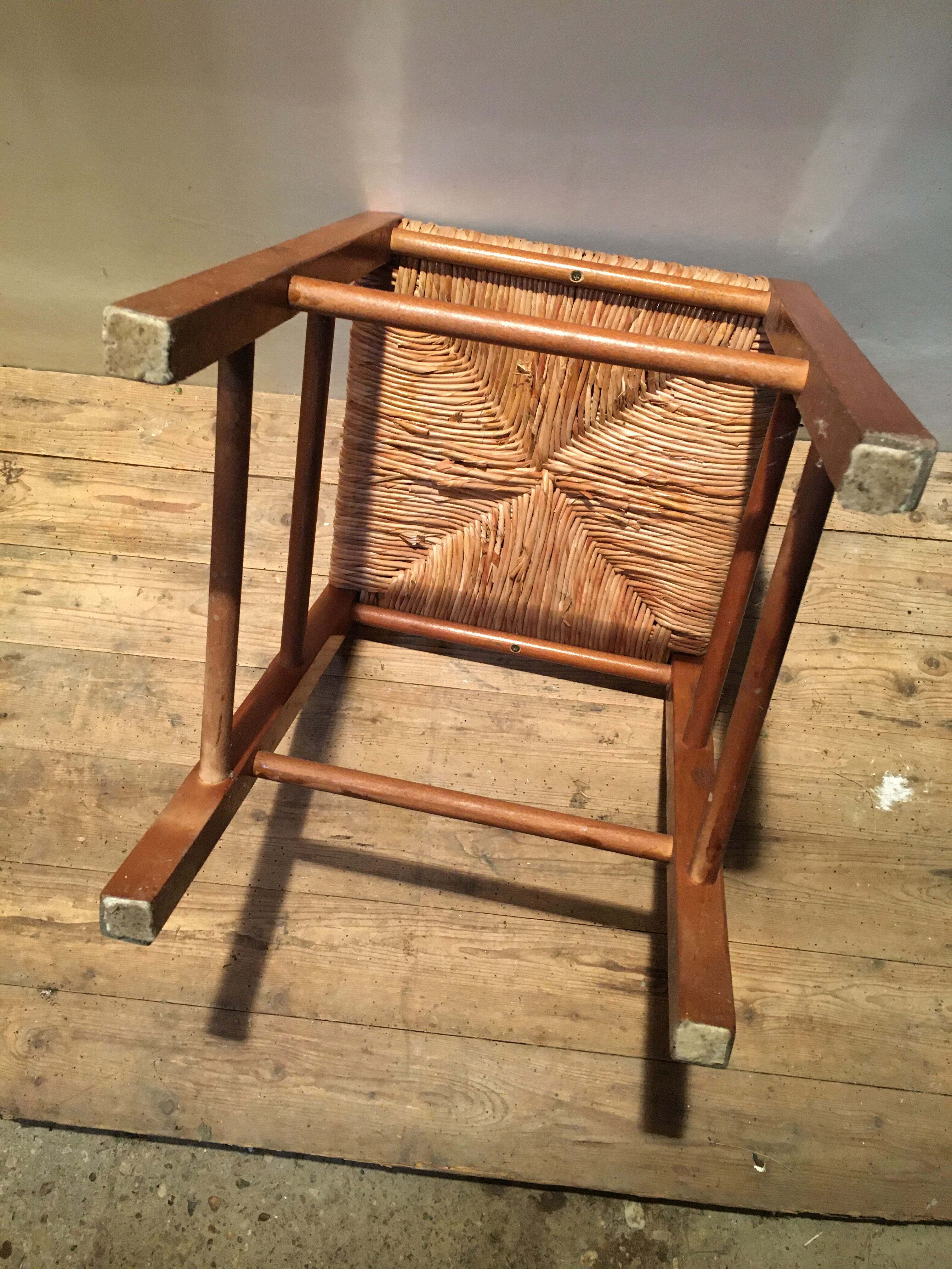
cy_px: 634
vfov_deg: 61.7
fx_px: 1063
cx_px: 476
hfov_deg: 48.2
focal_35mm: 29
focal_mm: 4.15
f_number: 2.2
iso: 250
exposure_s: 1/33
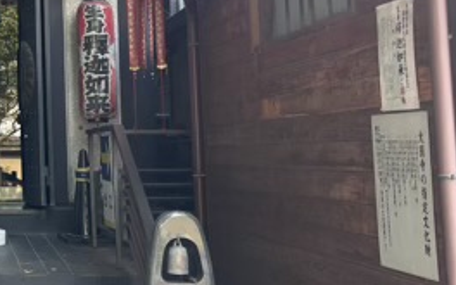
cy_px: 51
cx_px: -67
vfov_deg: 17.7
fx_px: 907
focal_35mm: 73
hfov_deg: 25.7
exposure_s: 1/121
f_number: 1.6
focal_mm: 5.96
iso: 80
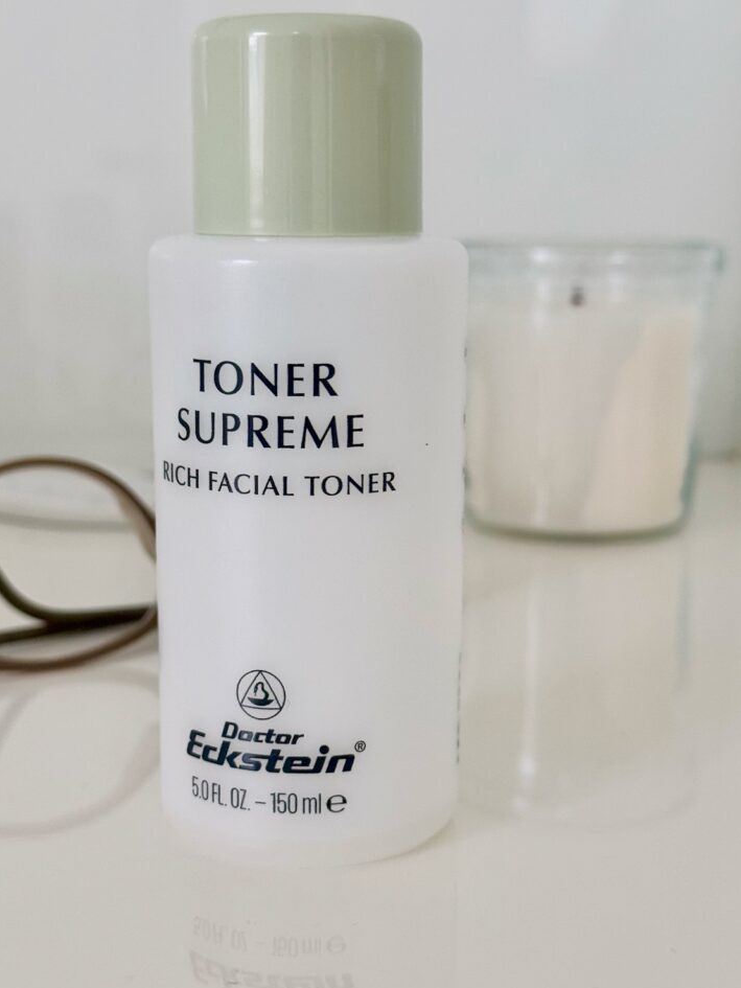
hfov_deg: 28.0
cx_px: 367
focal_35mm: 52
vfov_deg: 36.8
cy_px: 519
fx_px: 1484
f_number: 1.78
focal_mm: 6.76
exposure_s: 1/60
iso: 250
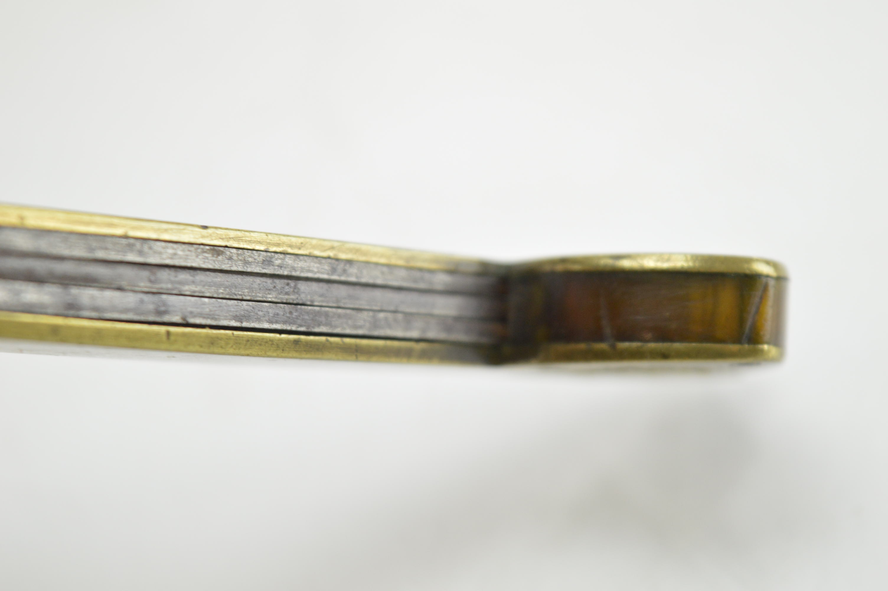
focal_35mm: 82
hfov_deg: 24.6
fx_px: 2033
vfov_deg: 16.5
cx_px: 444
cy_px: 296
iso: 800
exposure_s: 1/80
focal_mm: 55
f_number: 6.3
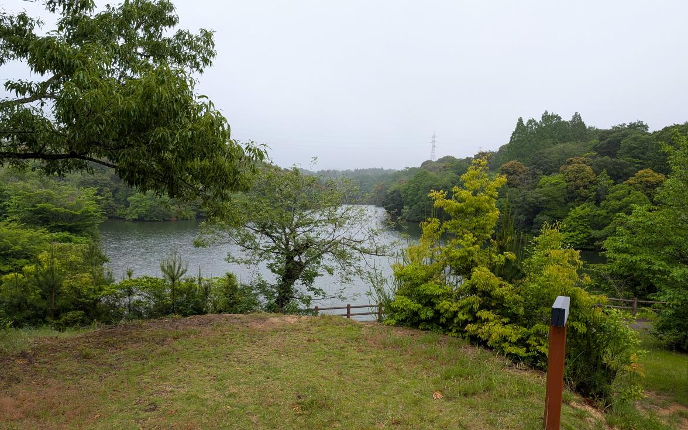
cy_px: 245
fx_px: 488
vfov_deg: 47.5
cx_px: 347
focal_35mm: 26
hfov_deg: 70.4
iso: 20
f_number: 1.68
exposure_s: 1/233
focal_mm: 6.9
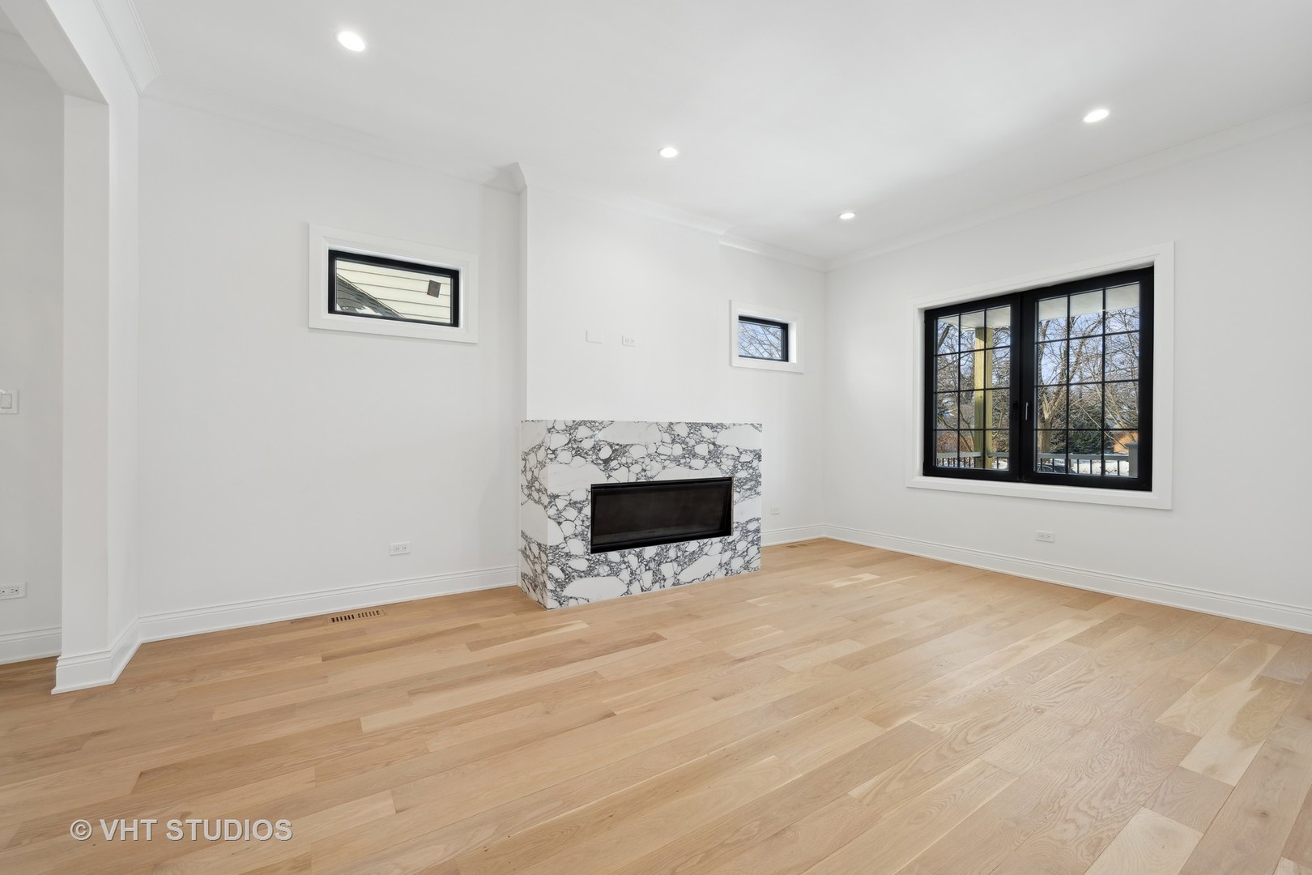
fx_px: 528
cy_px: 438
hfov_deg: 102.3
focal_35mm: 14
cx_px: 656
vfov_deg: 79.2
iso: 200
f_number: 9.5
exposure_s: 1/15
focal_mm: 14.5
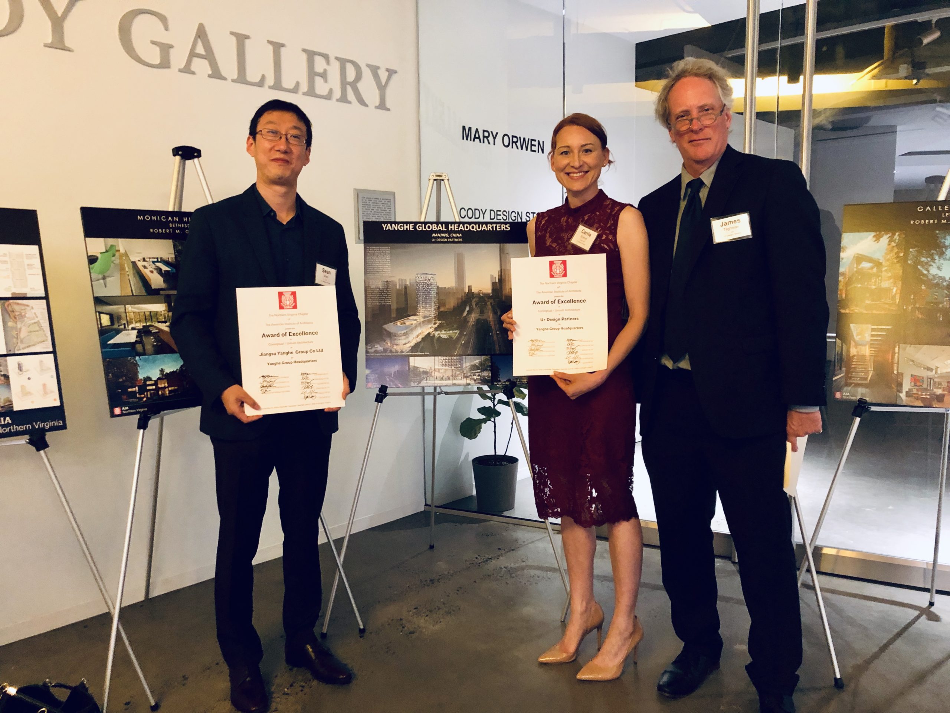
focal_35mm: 28
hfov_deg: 63.4
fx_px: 768
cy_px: 356
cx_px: 475
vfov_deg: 49.7
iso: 100
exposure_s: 1/5
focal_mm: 4
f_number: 1.8
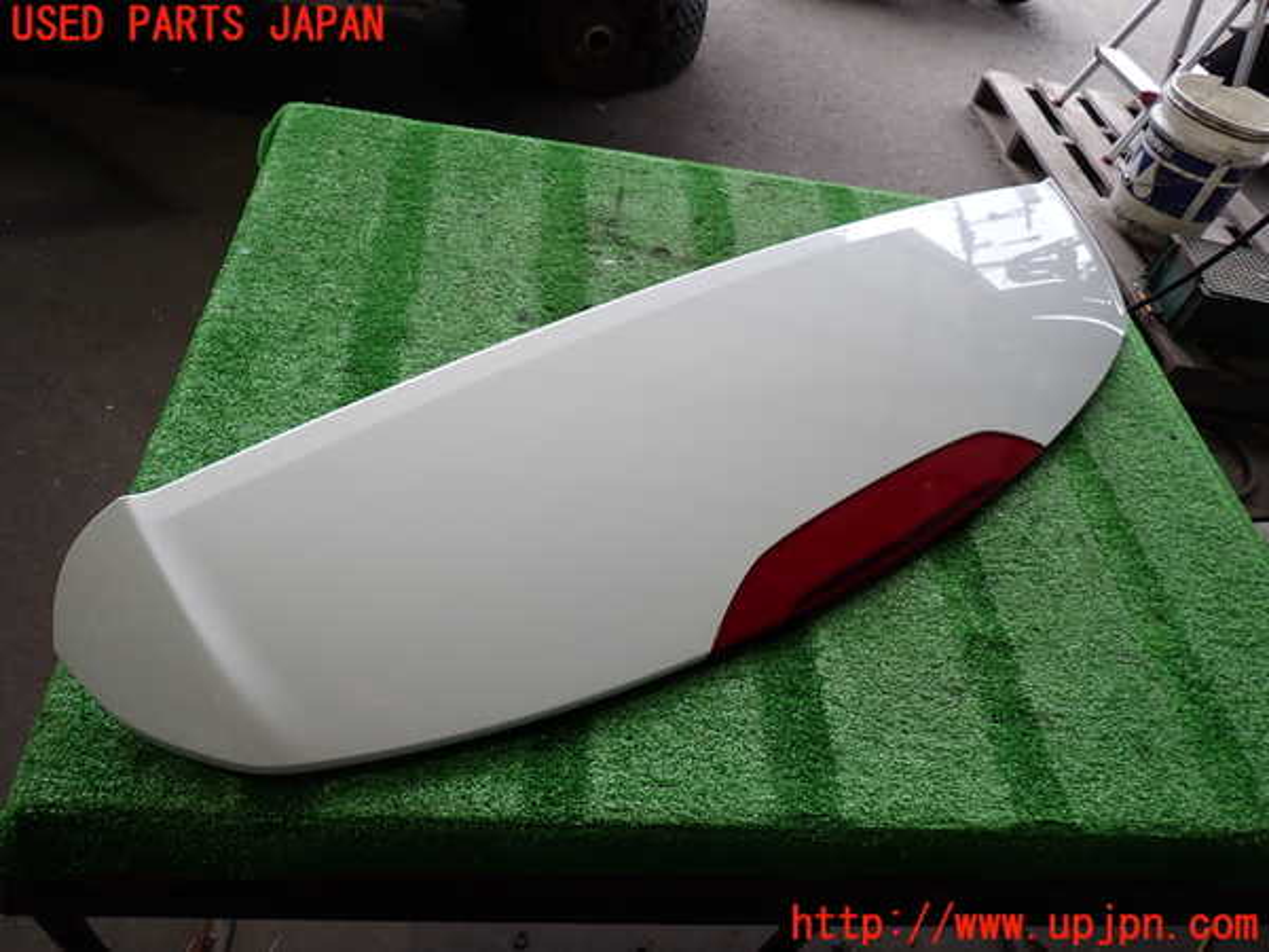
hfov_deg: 69.4
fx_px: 916
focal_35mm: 25
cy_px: 476
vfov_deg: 54.9
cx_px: 634
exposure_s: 1/80
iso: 100
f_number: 2
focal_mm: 4.5
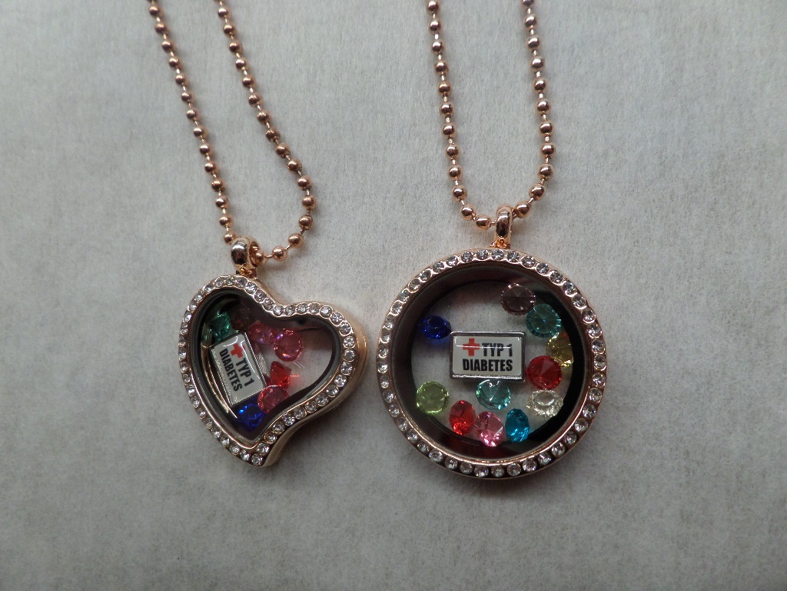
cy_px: 296
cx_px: 394
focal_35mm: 24
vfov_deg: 56.8
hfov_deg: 71.6
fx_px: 546
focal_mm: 4.3
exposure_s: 1/30
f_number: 3.1
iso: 120
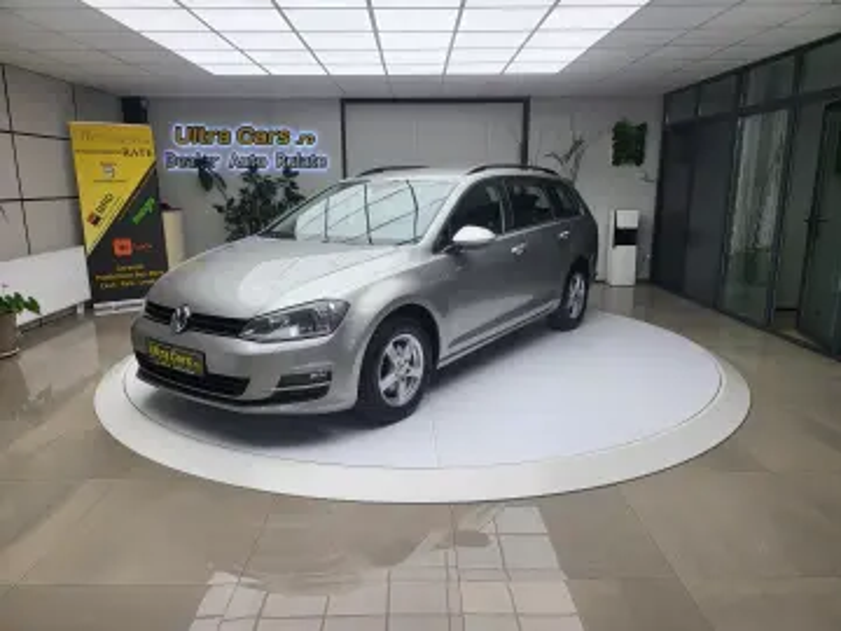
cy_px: 316
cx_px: 420
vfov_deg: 56.8
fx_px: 583
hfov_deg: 71.6
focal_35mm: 24
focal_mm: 5
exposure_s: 1/351
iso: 40
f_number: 1.8
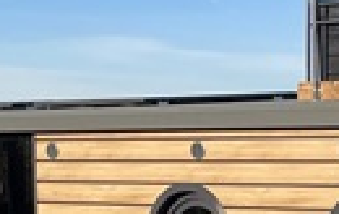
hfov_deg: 12.4
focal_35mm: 169
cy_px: 287
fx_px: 1565
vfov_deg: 7.7
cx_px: 183
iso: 32
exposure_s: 1/3401
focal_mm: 4.2
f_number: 1.6
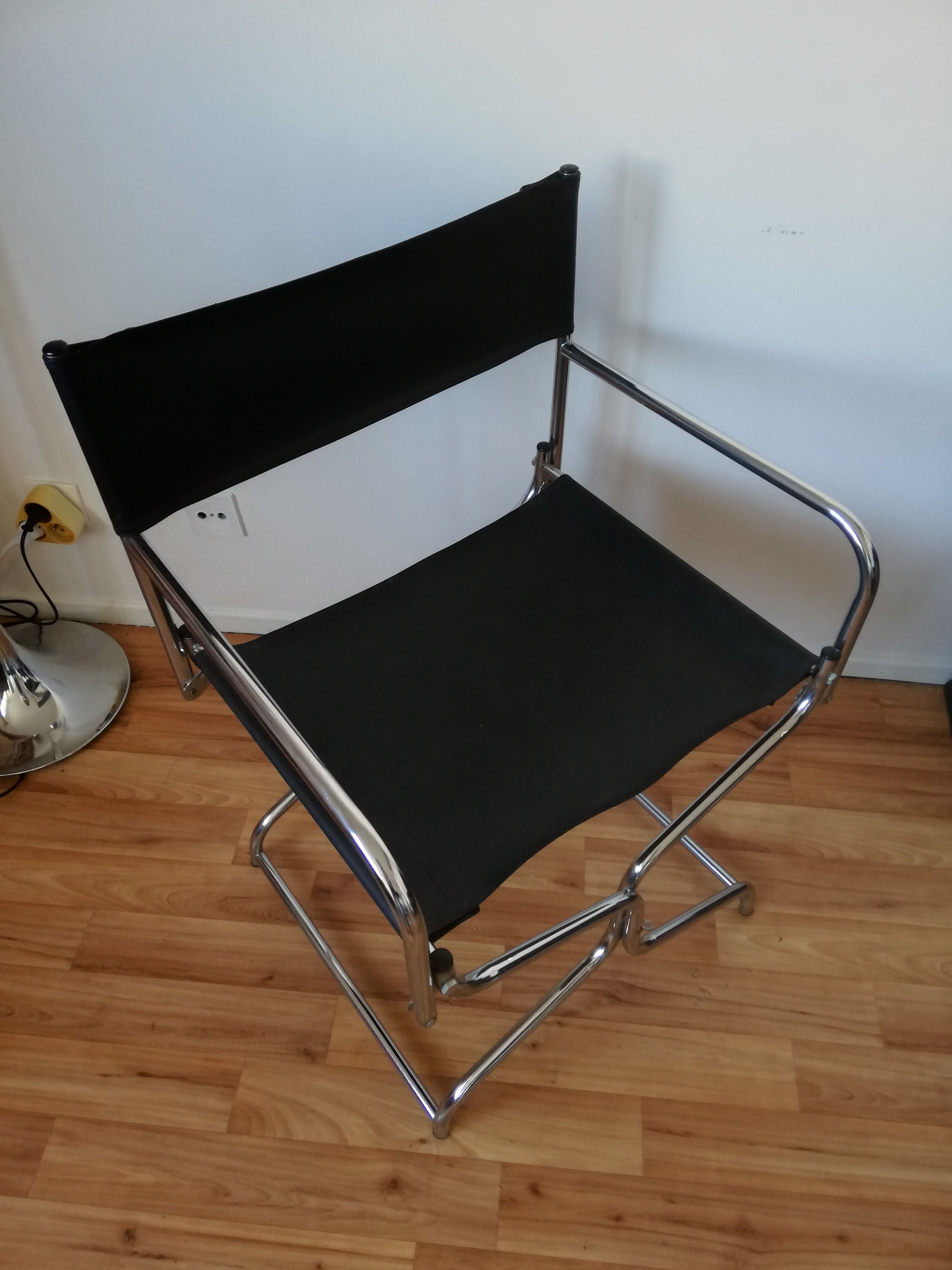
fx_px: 953
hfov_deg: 53.1
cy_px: 635
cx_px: 476
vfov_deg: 67.3
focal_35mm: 26
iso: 160
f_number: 2.2
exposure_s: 1/33.3
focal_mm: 3.81
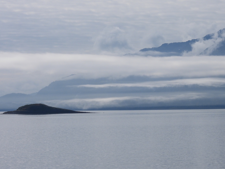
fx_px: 1157
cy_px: 84
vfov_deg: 8.3
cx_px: 153
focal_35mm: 178
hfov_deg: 11.1
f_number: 5.6
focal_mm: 22.3
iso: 100
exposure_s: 1/1600
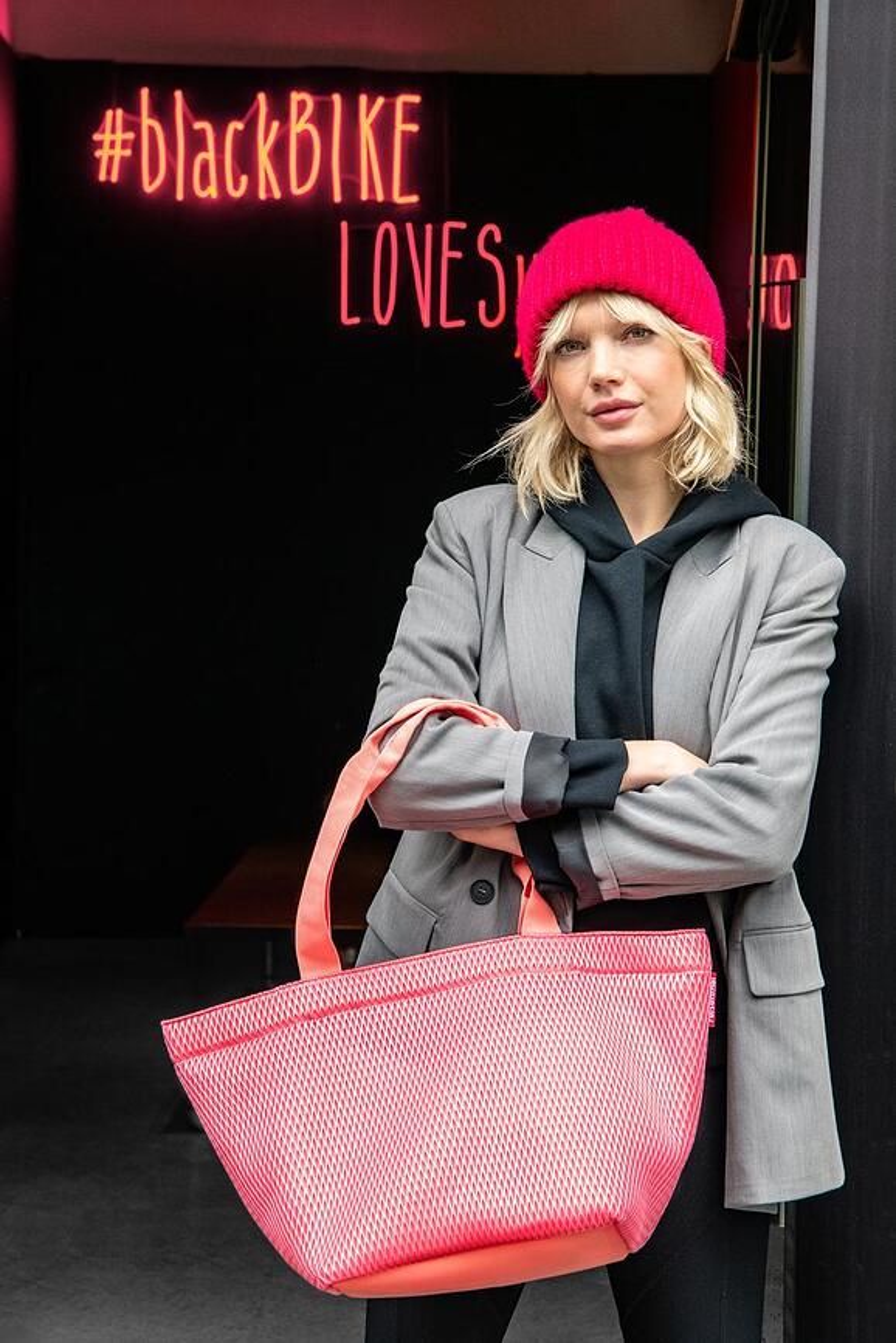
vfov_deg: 28.8
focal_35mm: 70
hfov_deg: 19.5
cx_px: 448
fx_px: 2613
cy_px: 672
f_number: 8
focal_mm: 70
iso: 1600
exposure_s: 1/200
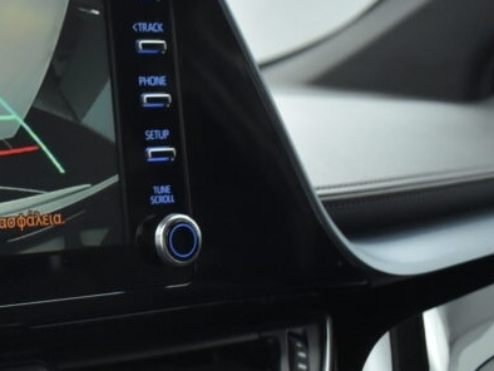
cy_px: 160
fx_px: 1071
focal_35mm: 75
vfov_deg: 19.6
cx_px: -107
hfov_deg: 23.6
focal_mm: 20
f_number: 3.5
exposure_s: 1/60
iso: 1600
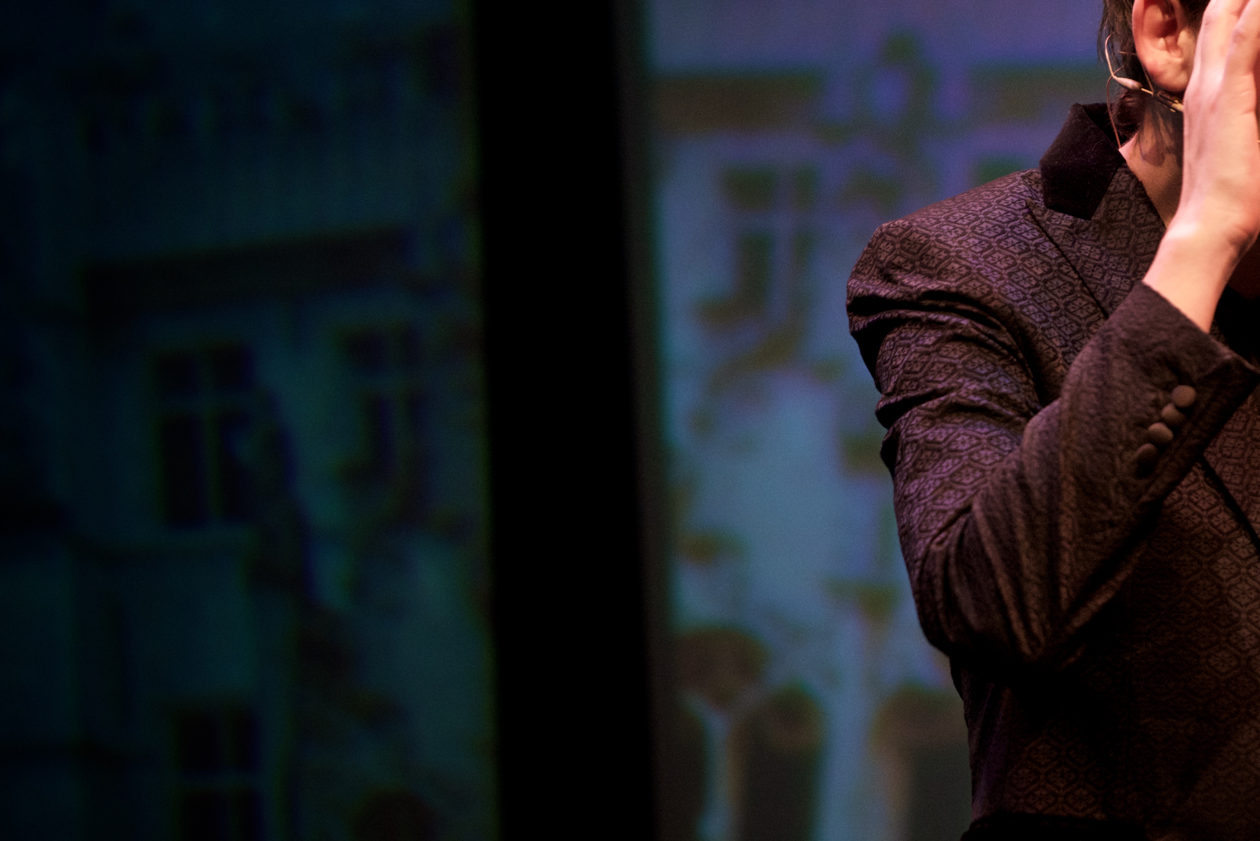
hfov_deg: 5.1
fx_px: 14074
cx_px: 1213
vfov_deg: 3.4
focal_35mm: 402
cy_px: 342
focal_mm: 200
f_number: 2.8
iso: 1600
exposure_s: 1/160
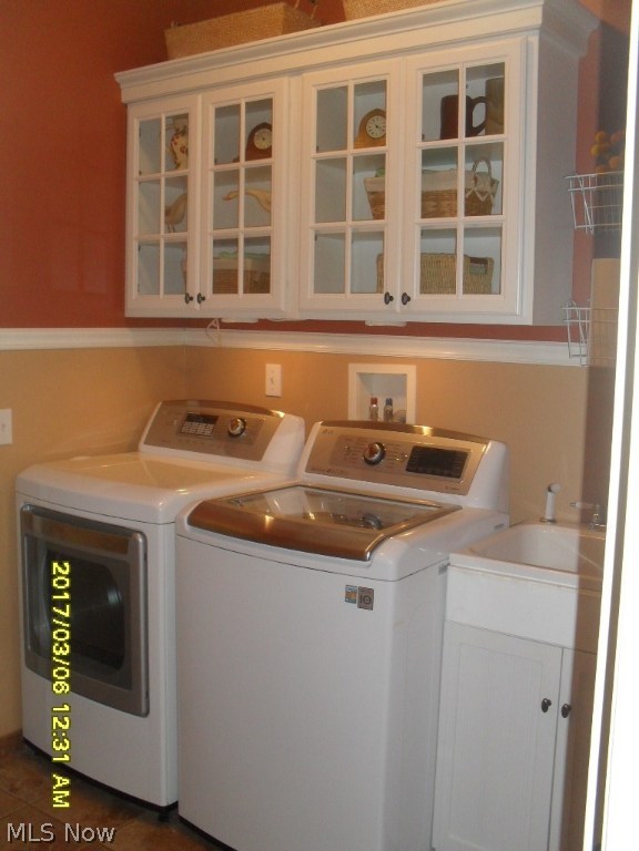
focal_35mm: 35
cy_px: 426
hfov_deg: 40.7
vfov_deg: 52.6
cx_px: 320
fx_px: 861
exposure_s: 1/45
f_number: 3.2
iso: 200
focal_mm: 6.3
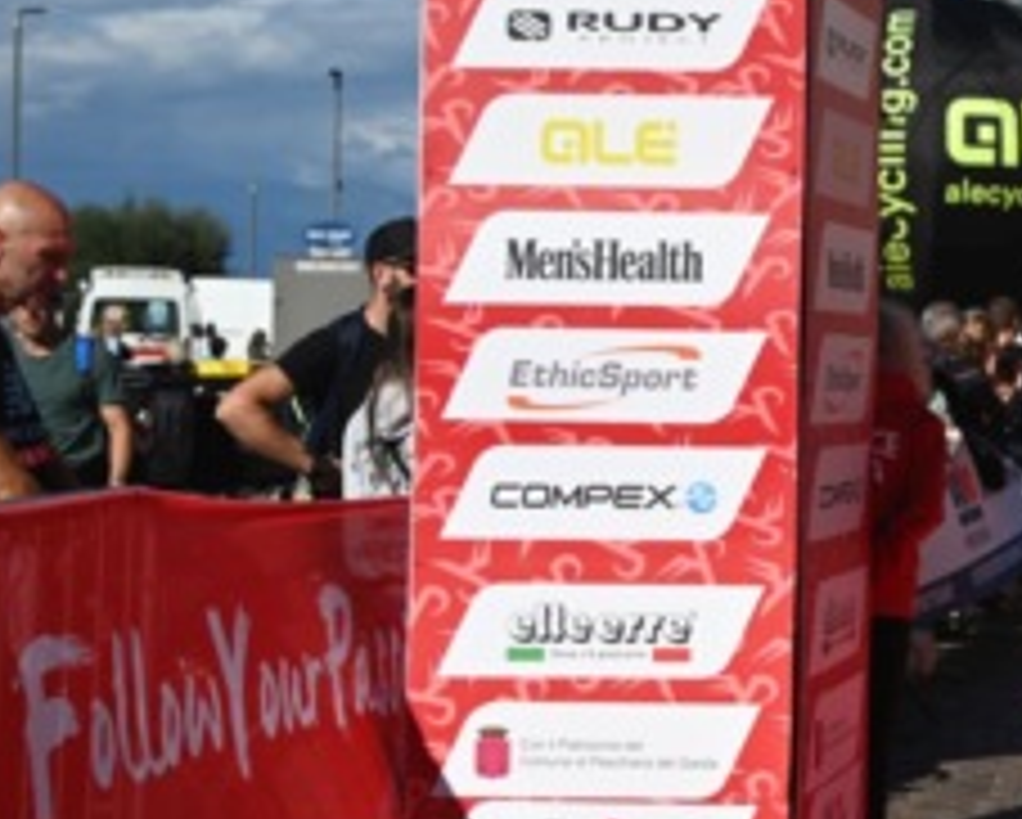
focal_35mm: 101
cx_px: 1391
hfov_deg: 17.6
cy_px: 297
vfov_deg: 15.2
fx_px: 3058
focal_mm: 36
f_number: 2.8
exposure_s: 1/4000
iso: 100
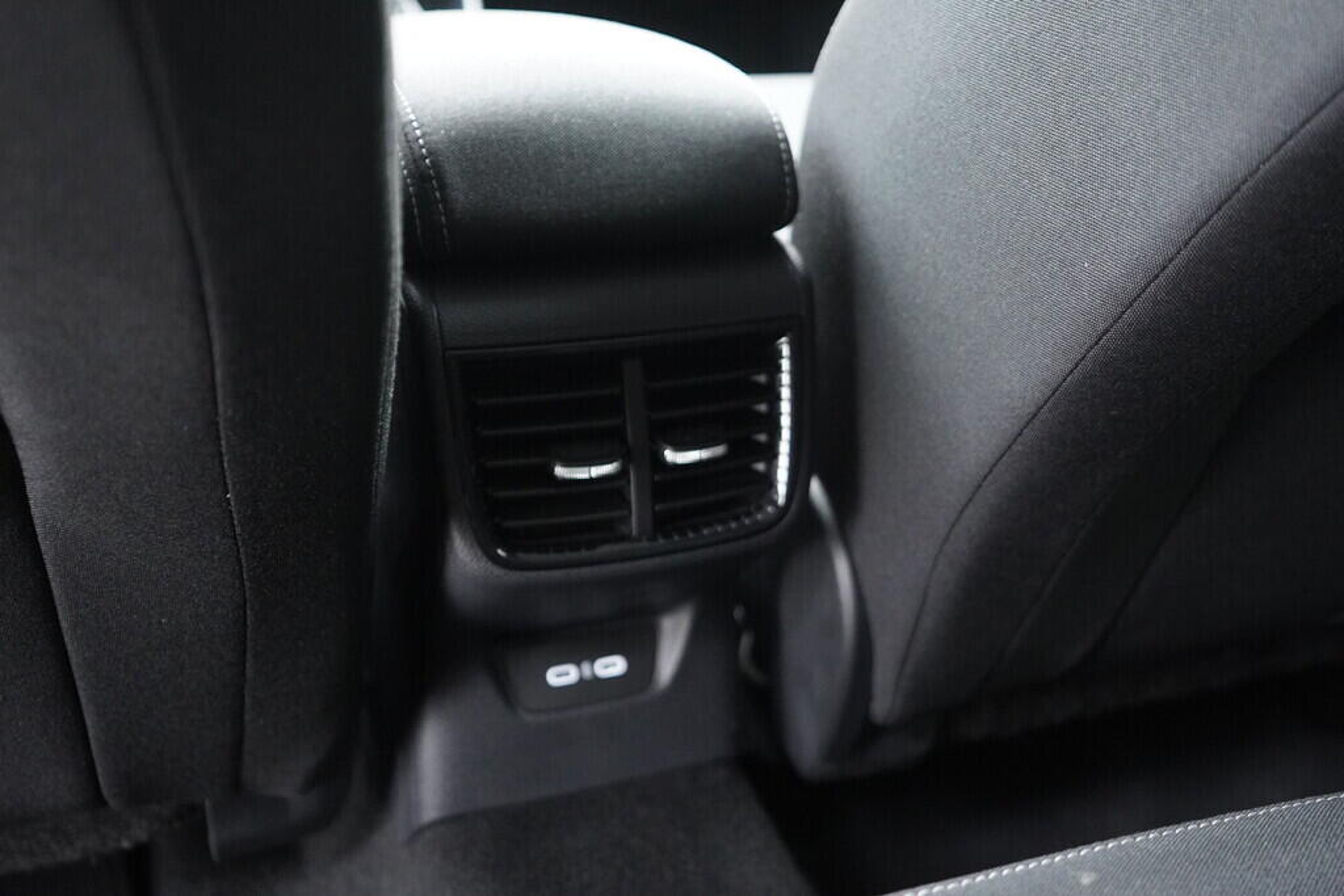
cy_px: 448
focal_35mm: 36
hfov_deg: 53.1
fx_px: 1344
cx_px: 672
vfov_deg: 36.9
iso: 3200
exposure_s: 1/40
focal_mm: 24
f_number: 2.8
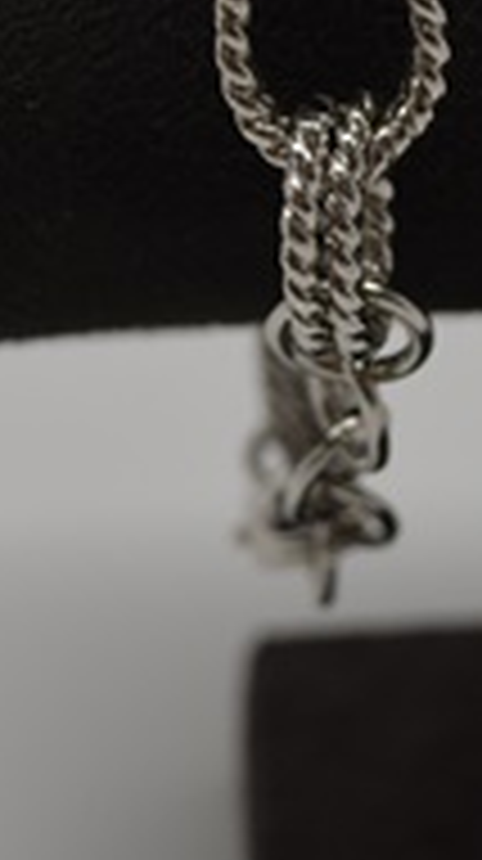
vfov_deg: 14.3
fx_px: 3373
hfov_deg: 8.2
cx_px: 239
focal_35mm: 148
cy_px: 32
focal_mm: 30
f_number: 4.8
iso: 400
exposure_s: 1/100
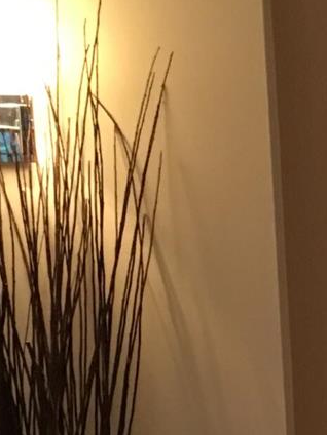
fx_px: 1763
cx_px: 610
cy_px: 568
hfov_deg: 10.0
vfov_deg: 13.6
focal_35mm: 140
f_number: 2.2
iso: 80
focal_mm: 4.15
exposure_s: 1/8
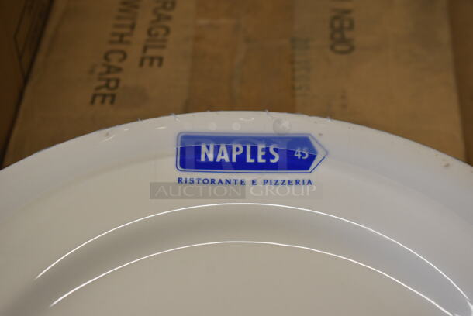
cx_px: 236
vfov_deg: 16.6
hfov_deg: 24.6
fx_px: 1085
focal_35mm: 82
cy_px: 158
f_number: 5.6
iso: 1000
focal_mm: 55
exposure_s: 1/100
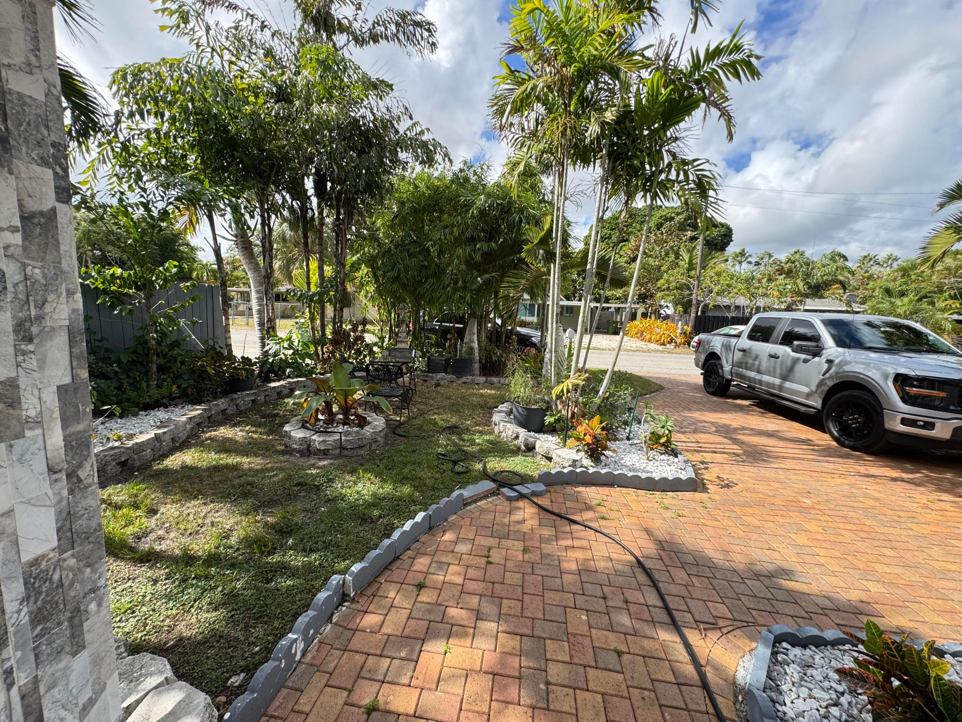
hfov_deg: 102.1
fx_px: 389
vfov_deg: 85.7
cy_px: 361
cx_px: 481
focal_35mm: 14
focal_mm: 2.22
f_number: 2.2
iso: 40
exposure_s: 1/868
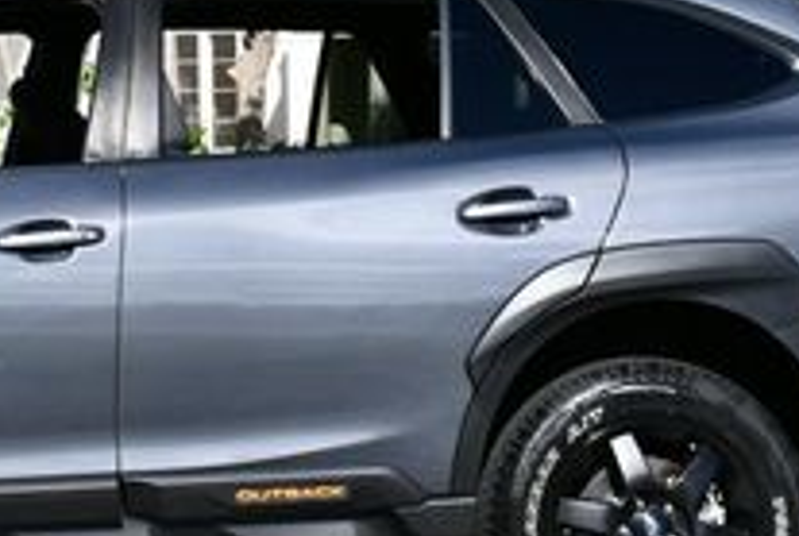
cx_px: -12
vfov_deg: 7.9
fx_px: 3848
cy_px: 27
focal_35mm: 173
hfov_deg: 11.7
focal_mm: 28
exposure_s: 1/250
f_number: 8
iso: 100
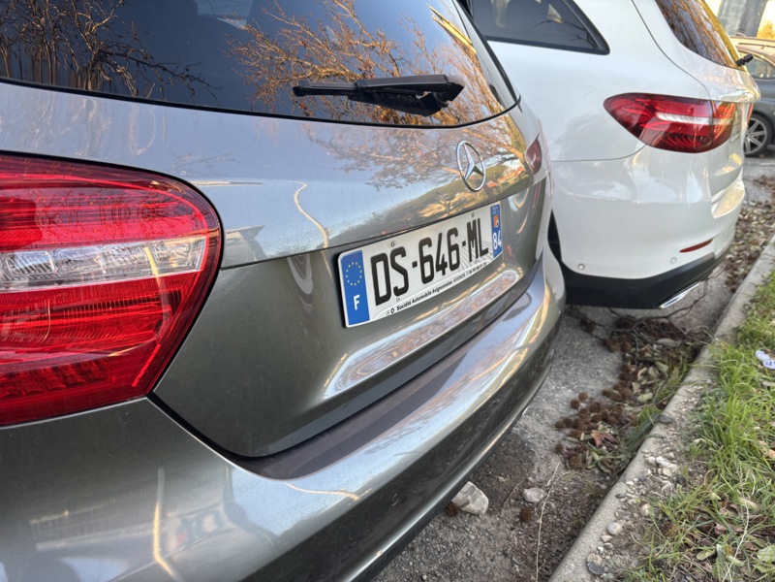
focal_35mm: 26
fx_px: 582
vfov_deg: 53.1
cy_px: 291
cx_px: 388
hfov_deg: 67.3
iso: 50
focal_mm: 5.96
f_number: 1.6
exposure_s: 1/121
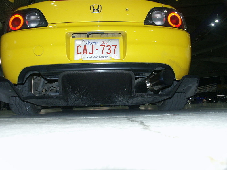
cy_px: 85
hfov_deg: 55.4
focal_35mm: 33
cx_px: 114
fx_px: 216
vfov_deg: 42.9
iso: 200
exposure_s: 1/45
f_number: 2.8
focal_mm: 8.52
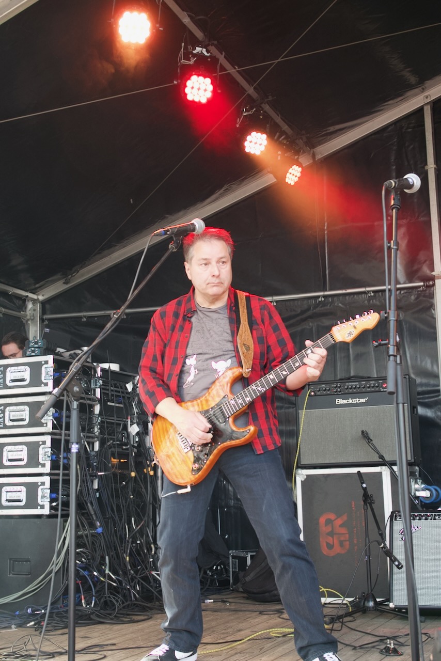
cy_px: 330
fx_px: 881
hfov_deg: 28.1
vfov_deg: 41.1
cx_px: 220
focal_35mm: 48
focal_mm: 17.55
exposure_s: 1/250
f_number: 3.2
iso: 640
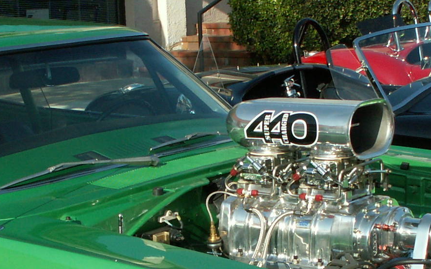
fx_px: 1174
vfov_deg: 13.0
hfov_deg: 20.8
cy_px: 201
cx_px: 243
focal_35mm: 100
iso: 50
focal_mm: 5.86
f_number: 5.6
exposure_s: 1/250
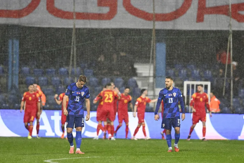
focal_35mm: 300
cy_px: 82
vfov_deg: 4.6
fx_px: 2034
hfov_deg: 6.9
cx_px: 122
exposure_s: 1/2562
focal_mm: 300
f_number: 2.8
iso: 4000
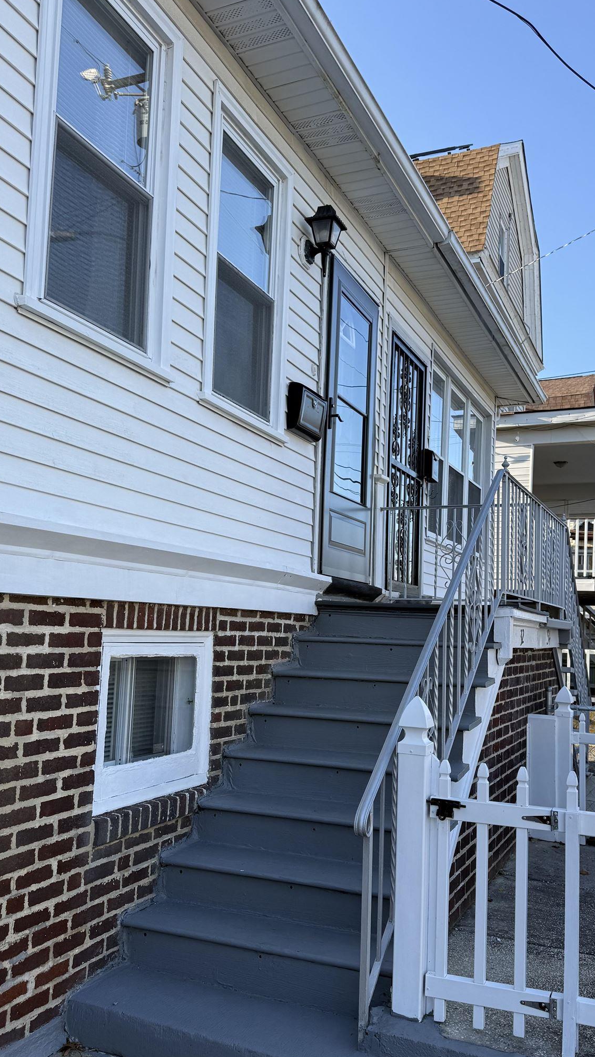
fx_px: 841
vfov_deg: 64.2
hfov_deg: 38.9
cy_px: 574
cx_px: 315
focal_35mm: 30
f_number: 1.78
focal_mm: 6.76
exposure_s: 1/1314
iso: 80
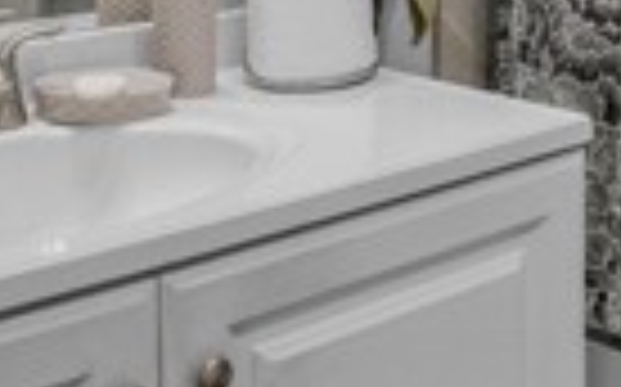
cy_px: -227
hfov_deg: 27.2
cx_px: 634
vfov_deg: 16.4
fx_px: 1201
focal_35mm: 71
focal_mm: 10
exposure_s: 1/50
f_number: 4
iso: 1000
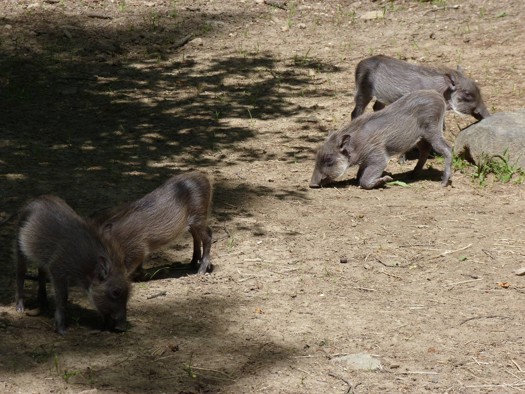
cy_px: 197
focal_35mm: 247
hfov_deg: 8.0
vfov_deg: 6.0
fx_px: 3746
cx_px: 262
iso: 80
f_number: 5.6
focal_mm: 44.5
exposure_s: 1/250
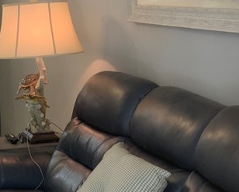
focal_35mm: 94
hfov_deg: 20.2
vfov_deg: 16.3
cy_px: 136
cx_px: 64
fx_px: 666
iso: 80
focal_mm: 3
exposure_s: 1/60
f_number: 1.8
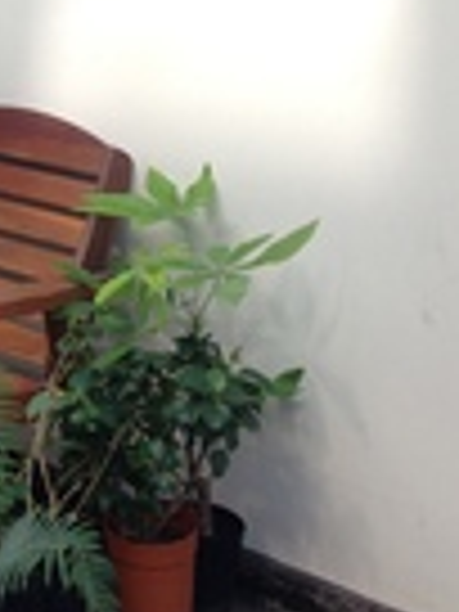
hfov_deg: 14.8
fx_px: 1715
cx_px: -68
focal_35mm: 97
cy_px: -108
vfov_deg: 19.2
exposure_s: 1/157
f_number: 2.4
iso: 50
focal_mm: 4.12
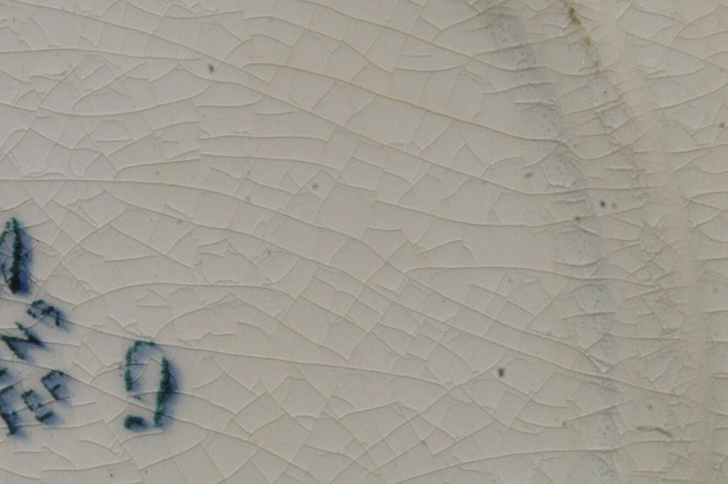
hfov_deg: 22.0
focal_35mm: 89
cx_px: -14
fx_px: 1798
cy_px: 282
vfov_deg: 15.3
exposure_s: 1/1000
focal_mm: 26
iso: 1600
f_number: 16
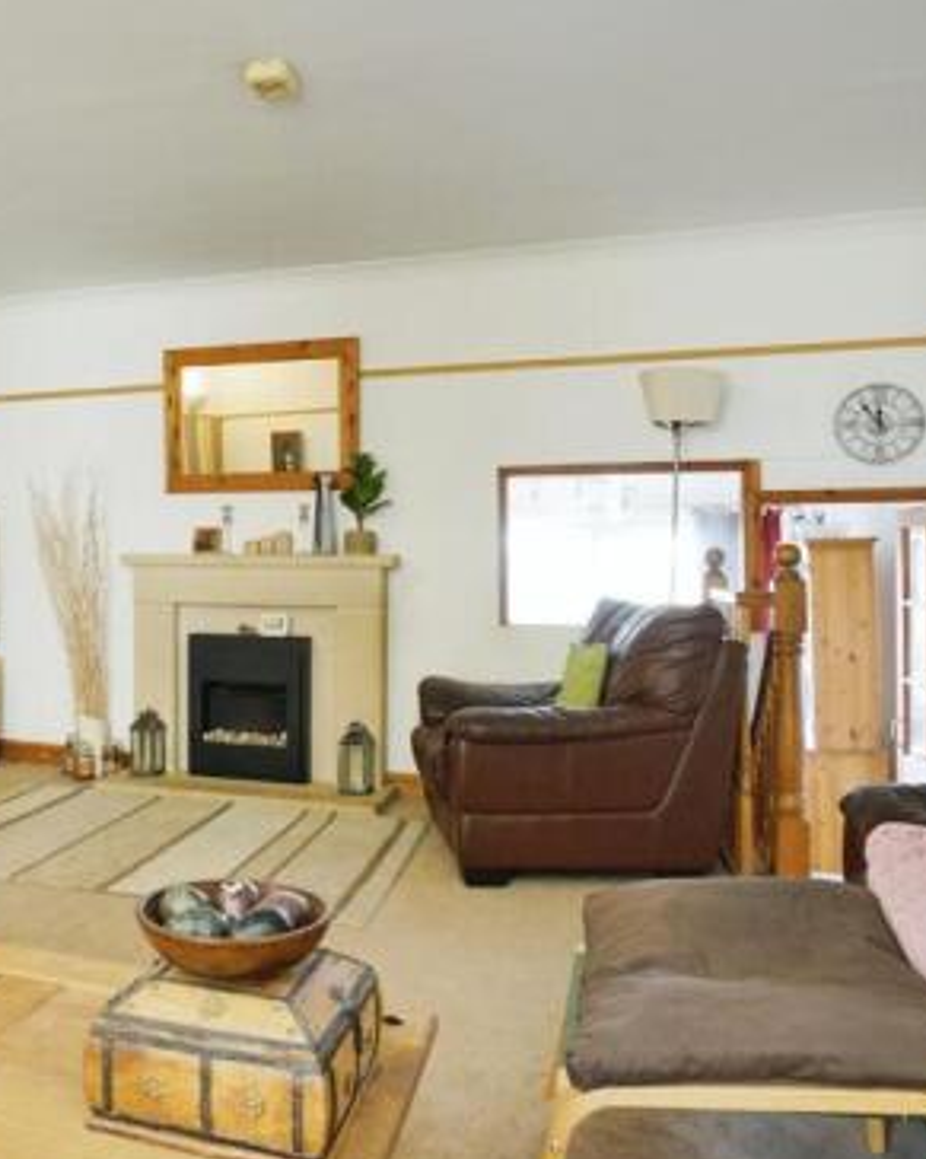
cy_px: 626
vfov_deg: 64.0
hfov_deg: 51.0
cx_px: 234
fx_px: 925
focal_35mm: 27
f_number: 7.1
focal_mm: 16
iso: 2000
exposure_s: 1/25
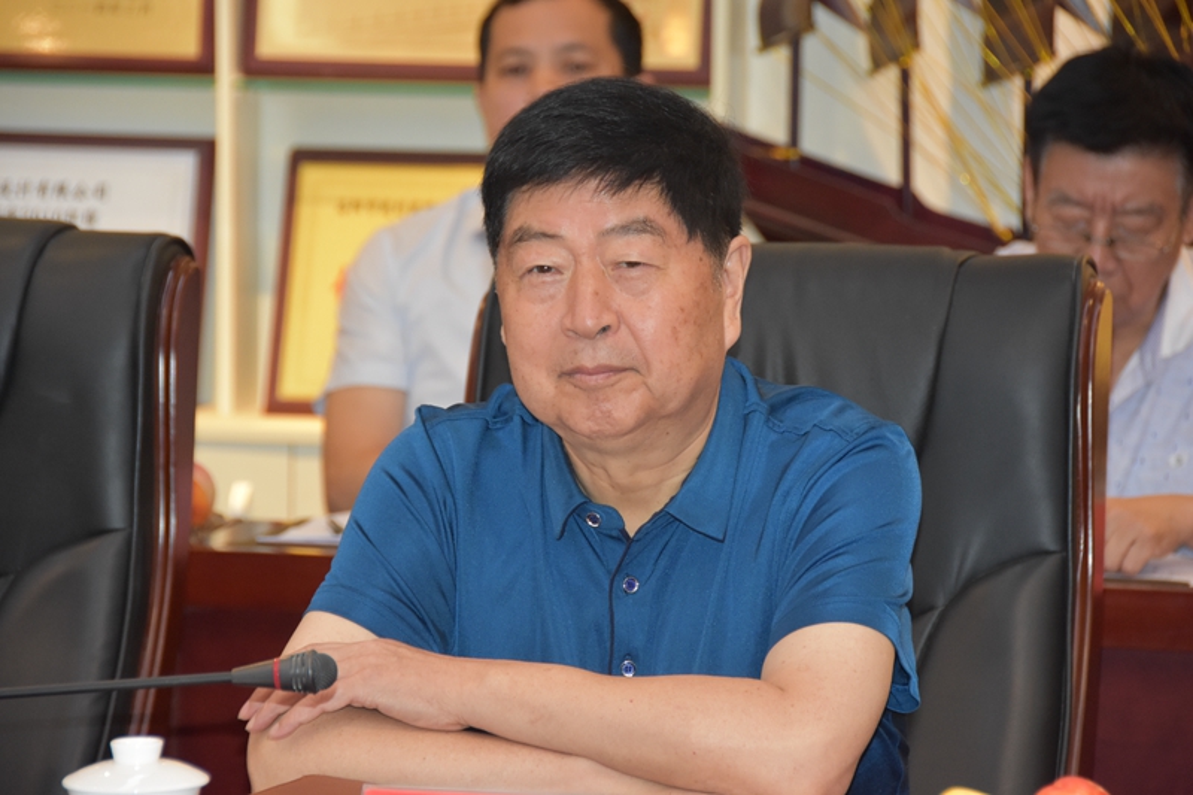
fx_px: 6460
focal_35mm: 195
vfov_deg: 7.0
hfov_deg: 10.6
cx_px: 596
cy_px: 398
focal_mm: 130
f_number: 5.6
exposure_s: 1/60
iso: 2000
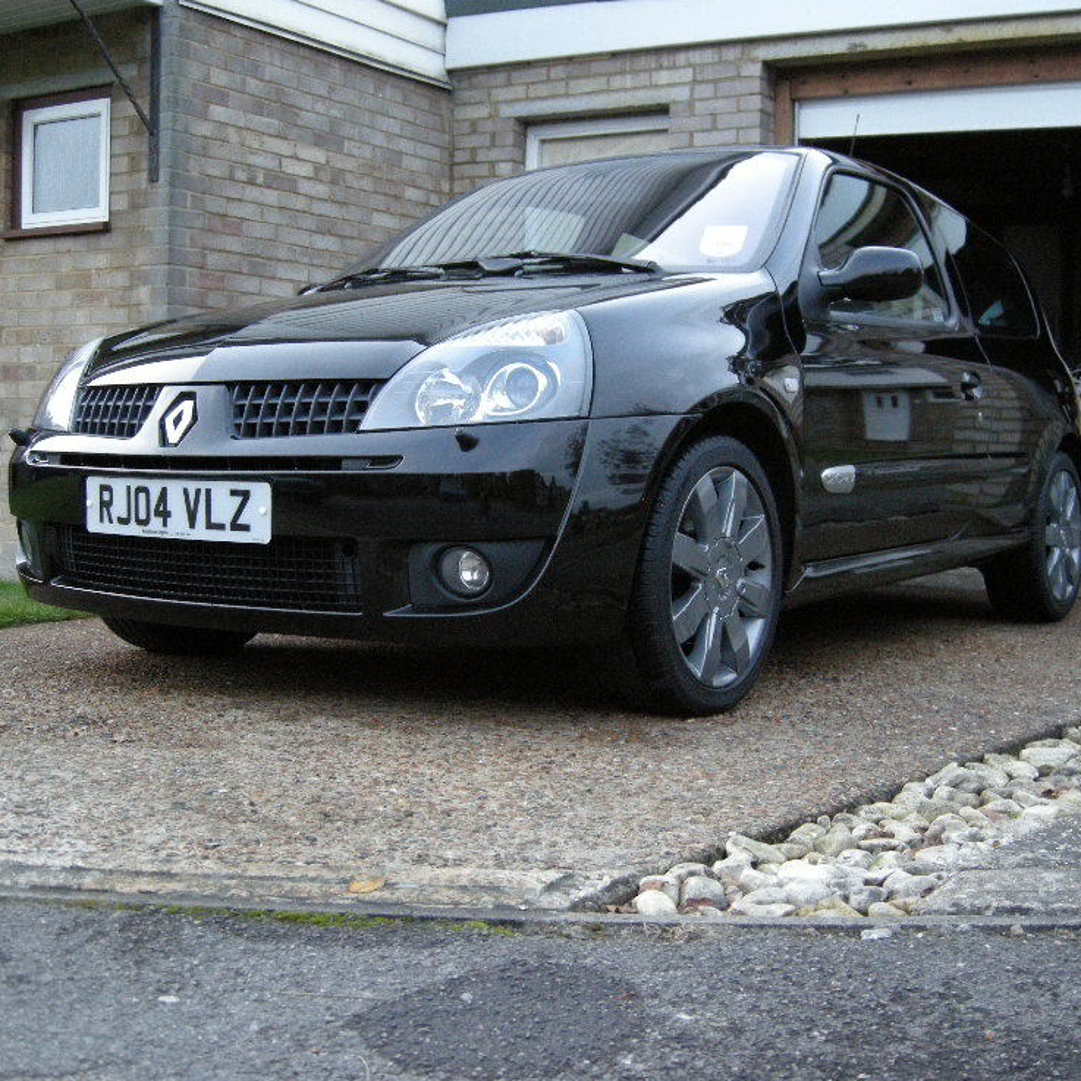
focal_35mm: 43
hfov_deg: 39.1
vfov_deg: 39.2
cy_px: 554
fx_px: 1519
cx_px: 582
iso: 400
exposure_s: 1/45
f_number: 2.7
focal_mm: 7.5
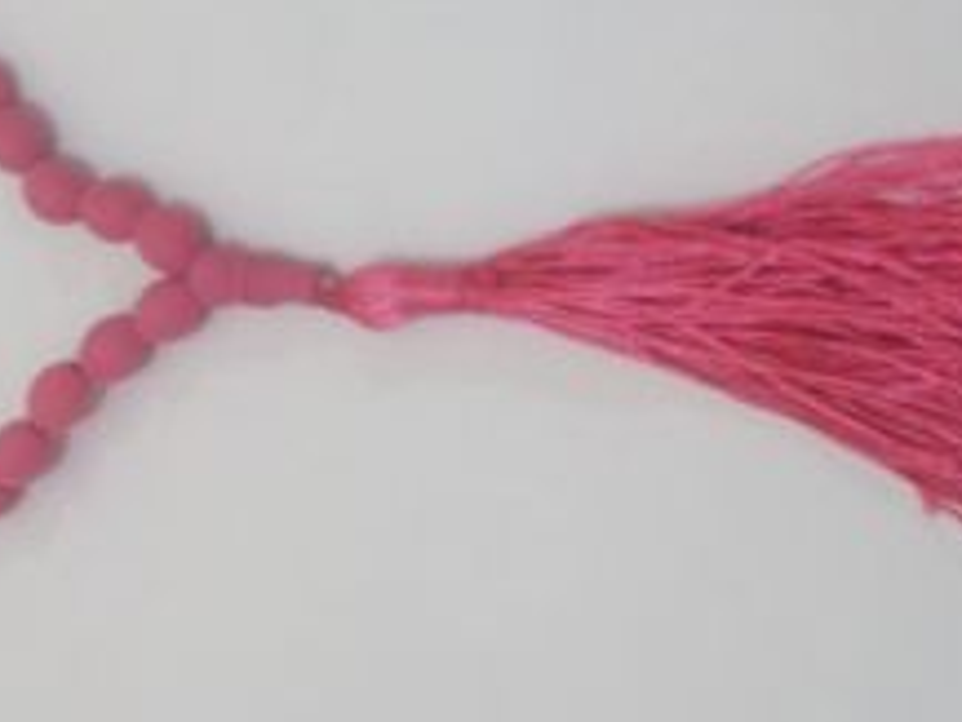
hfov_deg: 21.1
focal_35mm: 92
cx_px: 248
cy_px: 288
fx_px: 2558
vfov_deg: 16.1
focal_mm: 8.8
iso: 186
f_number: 3.6
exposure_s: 1/8
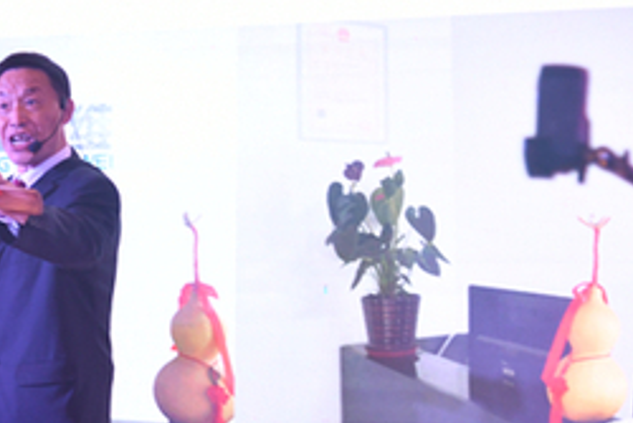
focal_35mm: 172
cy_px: 236
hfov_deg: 11.8
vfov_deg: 8.0
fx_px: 3026
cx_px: -70
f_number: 4
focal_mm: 70
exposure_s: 1/100
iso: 1000
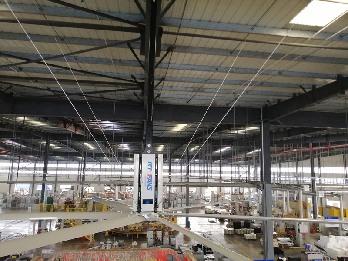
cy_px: 130
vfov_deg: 53.1
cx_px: 174
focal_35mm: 26
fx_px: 261
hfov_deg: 67.3
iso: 400
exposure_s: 1/25
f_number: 2.2
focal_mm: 3.81
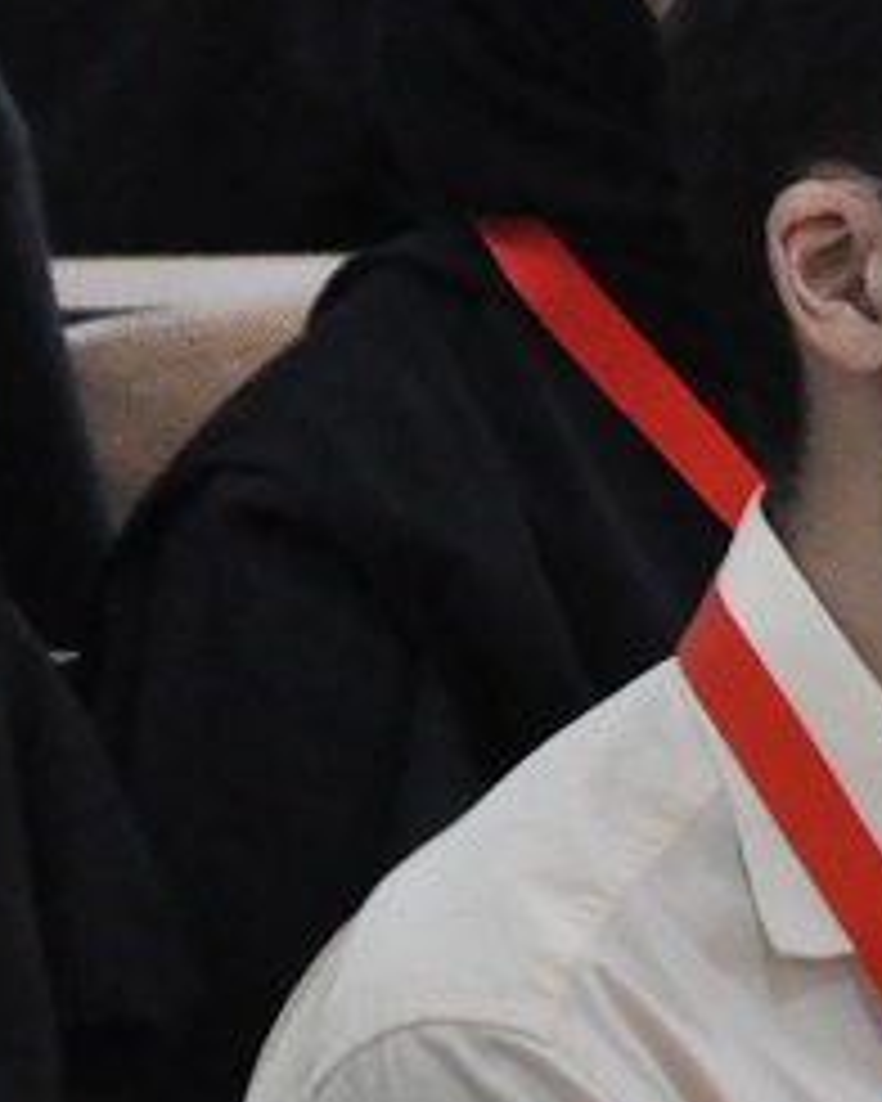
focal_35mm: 839
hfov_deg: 1.8
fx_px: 27376
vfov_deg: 2.3
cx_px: 1346
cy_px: 16
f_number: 4.8
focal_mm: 122
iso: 3200
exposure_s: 1/80
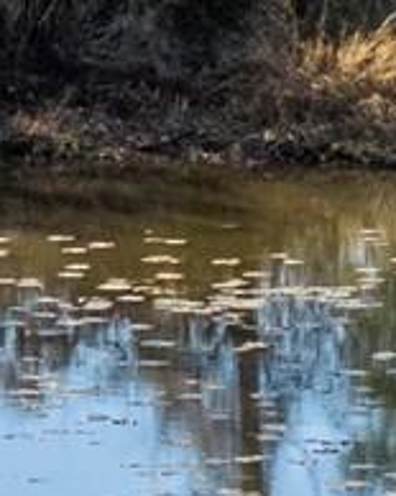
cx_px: 1346
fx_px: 10600
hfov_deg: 2.1
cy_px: -61
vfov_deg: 2.7
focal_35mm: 723
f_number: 2.8
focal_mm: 19.35
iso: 160
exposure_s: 1/1000
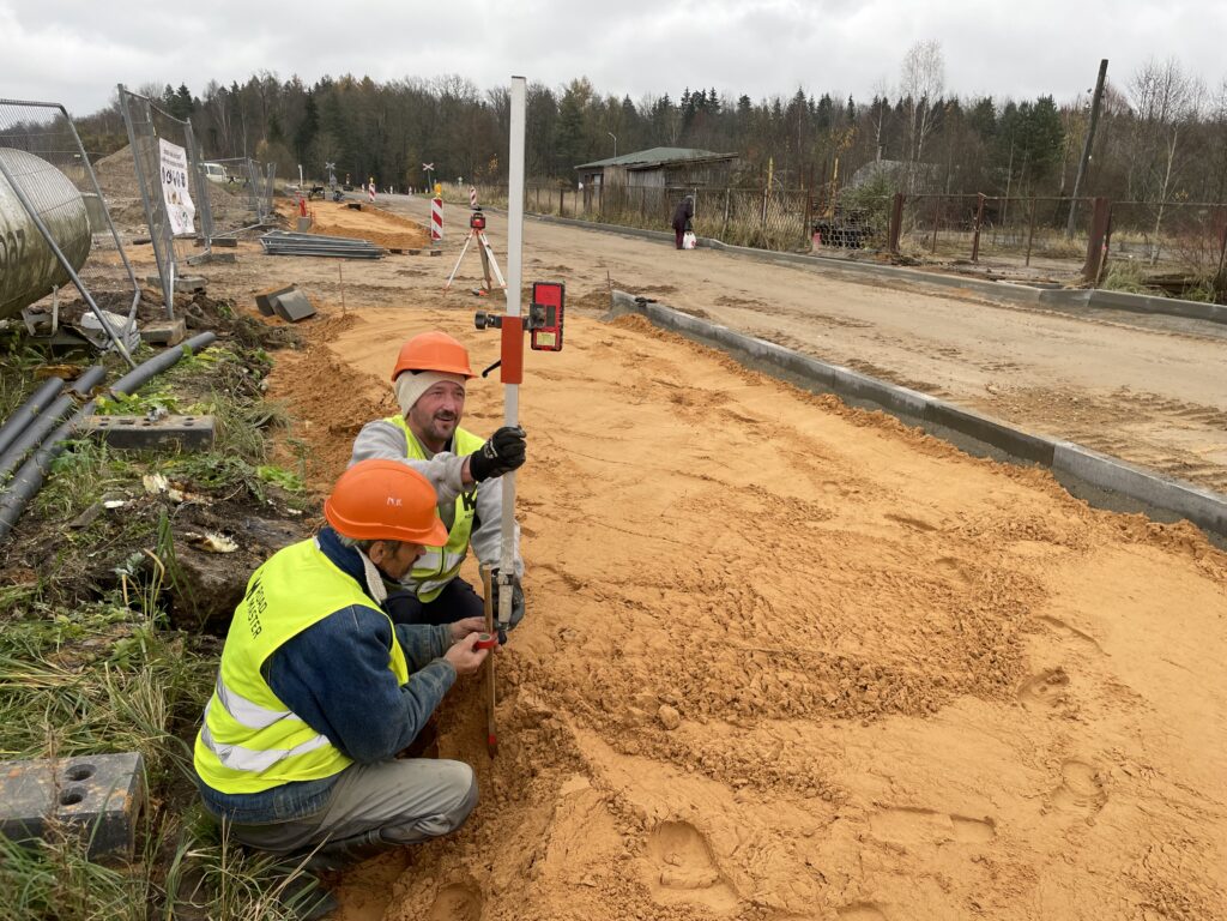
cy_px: 460
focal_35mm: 26
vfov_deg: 53.1
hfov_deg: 67.3
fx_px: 922
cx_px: 614
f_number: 1.6
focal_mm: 4.2
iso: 32
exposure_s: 1/326
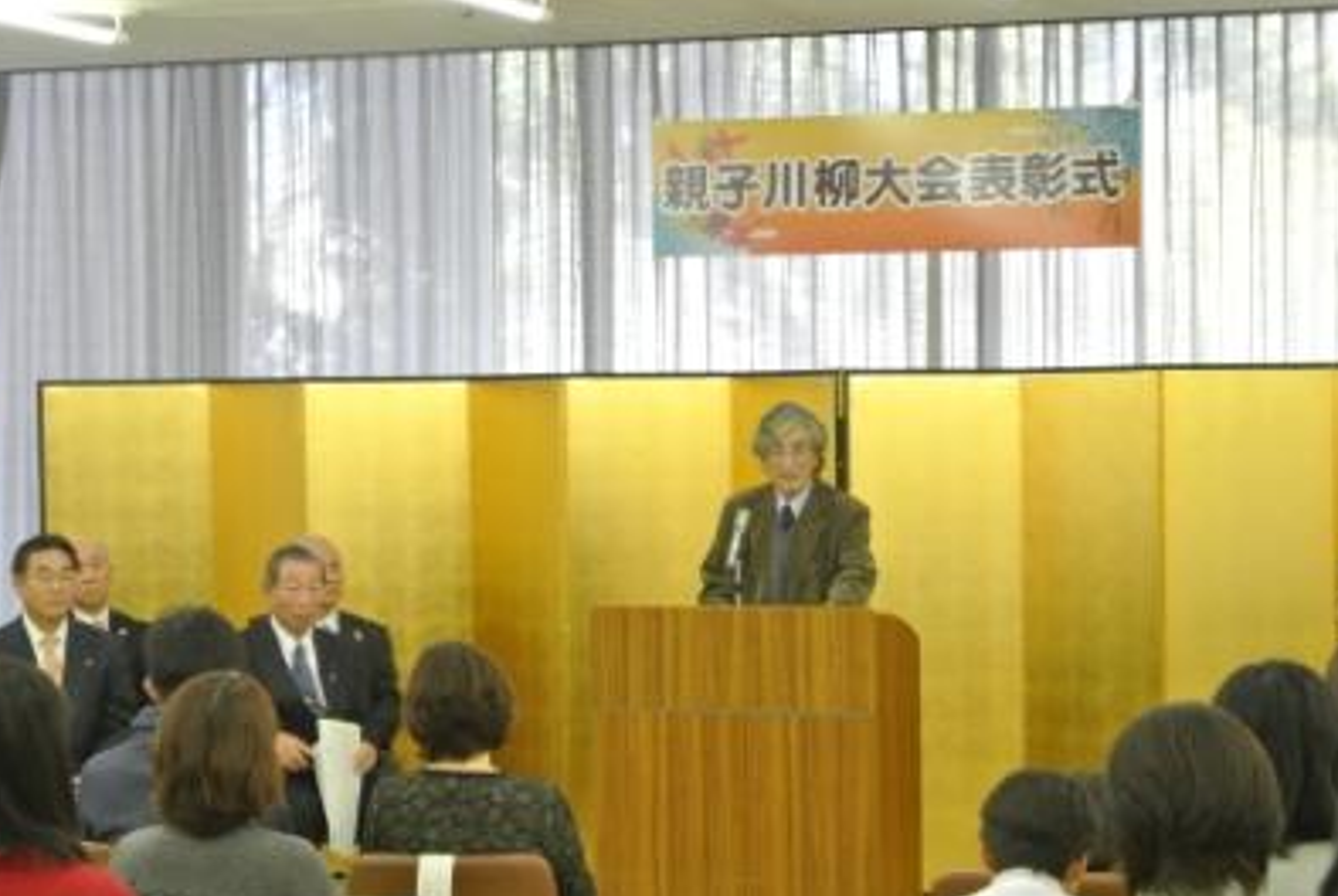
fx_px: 3424
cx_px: 706
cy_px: 499
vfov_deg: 14.9
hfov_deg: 22.1
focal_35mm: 92
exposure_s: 1/30
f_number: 5.6
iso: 800
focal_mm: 30
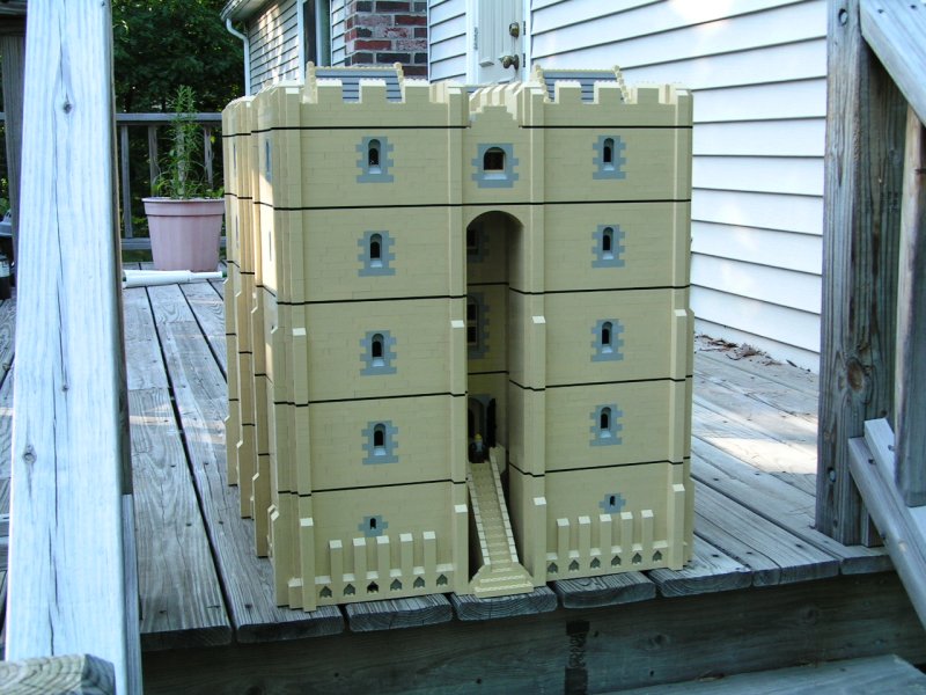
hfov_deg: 42.9
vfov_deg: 32.9
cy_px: 348
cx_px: 463
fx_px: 1177
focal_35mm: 44
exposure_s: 1/60
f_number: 3.2
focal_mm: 7.4
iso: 50
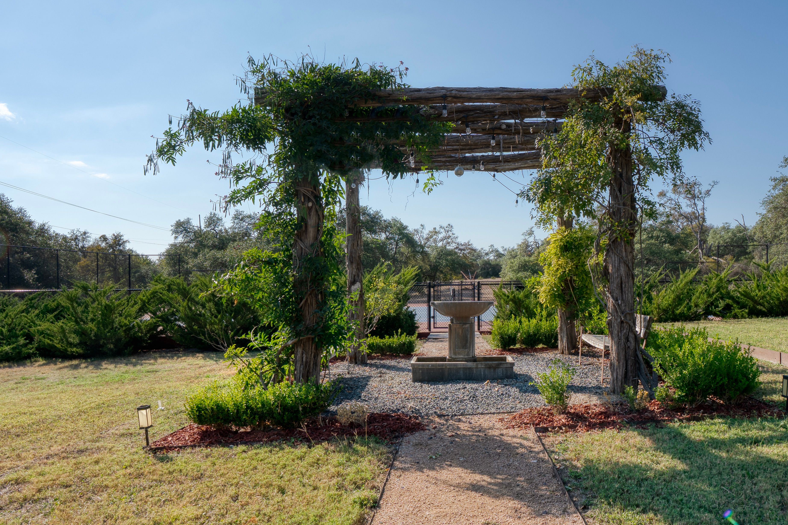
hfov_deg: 69.0
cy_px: 288
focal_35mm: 26
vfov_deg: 49.5
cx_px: 453
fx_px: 569
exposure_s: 1/400
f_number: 11
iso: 100
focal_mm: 16
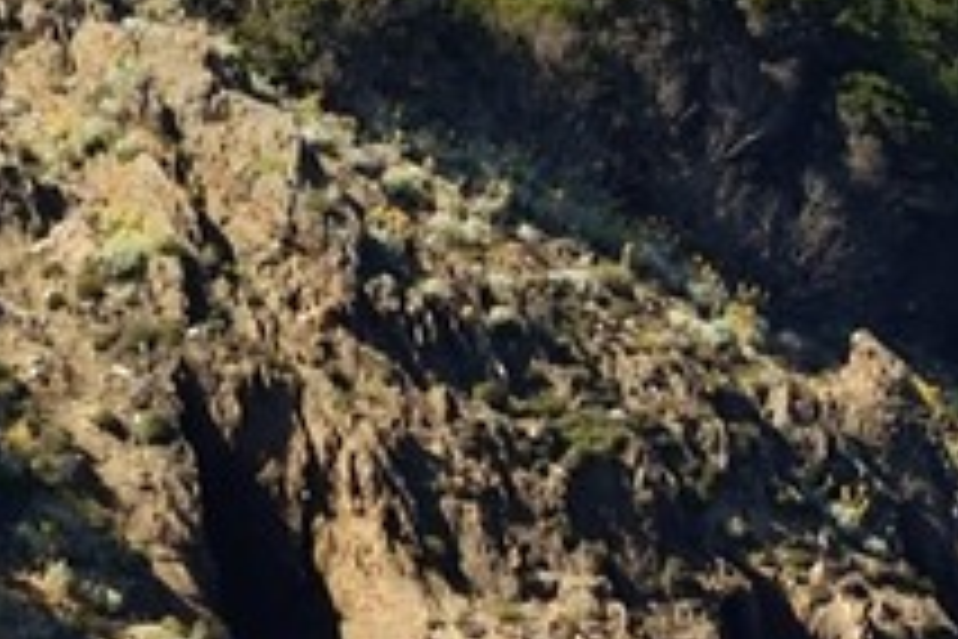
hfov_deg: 1.4
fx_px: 39887
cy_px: -191
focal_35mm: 1499
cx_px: -2114
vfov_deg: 0.9
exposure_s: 1/640
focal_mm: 200
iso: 200
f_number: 8
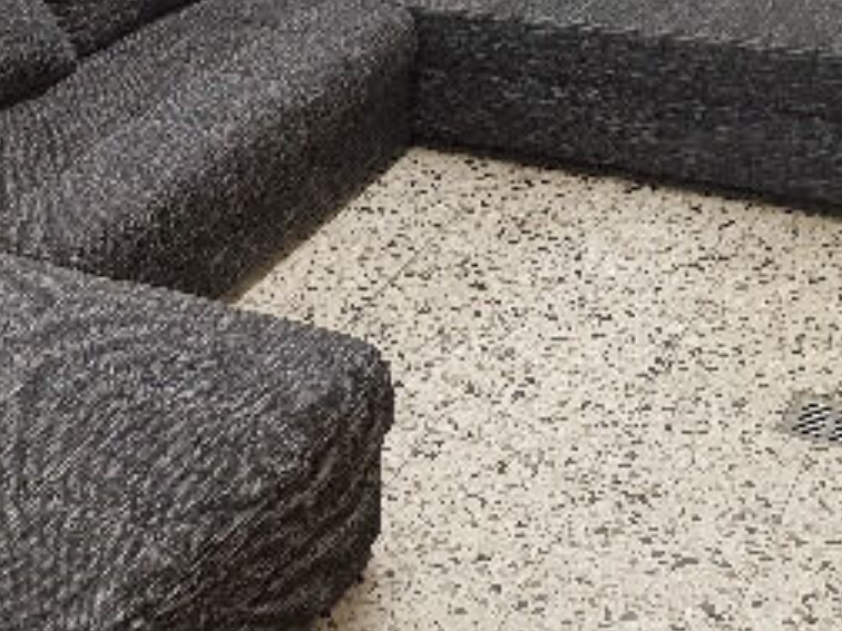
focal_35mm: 66
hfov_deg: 28.4
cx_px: 97
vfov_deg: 22.2
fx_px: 1605
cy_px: 210
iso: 320
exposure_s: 1/50
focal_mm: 4.3
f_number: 2.4
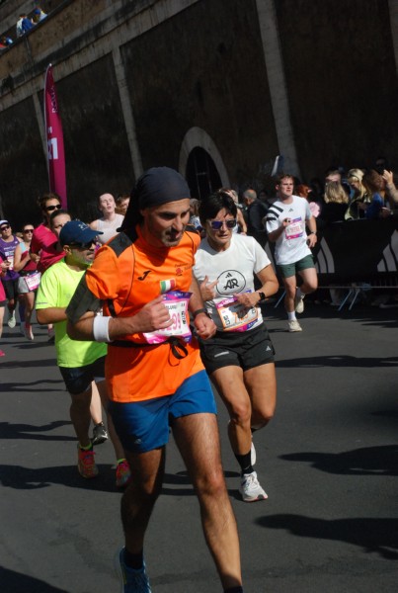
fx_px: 1287
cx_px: 199
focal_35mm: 78
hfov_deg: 17.6
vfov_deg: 25.9
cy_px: 296
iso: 1000
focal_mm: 52
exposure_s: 1/2000
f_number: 9
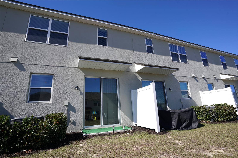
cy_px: 79
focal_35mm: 17
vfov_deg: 70.4
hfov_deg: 93.3
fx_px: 112
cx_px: 119
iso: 100
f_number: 8
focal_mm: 17
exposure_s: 1/250
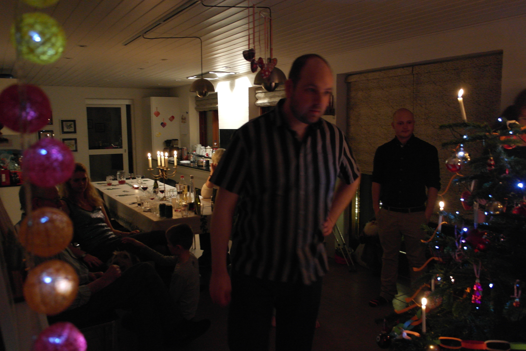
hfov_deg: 61.9
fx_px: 438
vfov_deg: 43.6
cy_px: 176
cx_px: 263
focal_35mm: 30
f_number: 3.5
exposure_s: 1/20
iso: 1600
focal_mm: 20
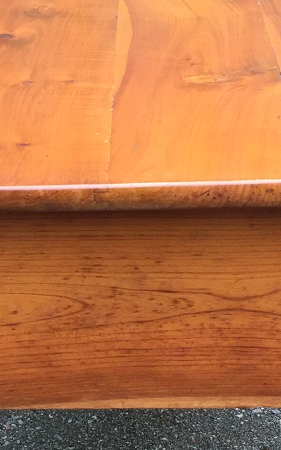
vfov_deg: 19.3
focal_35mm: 107
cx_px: 129
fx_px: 1311
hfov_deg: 12.2
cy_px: 332
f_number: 2.2
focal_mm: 4.15
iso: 50
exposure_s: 1/100
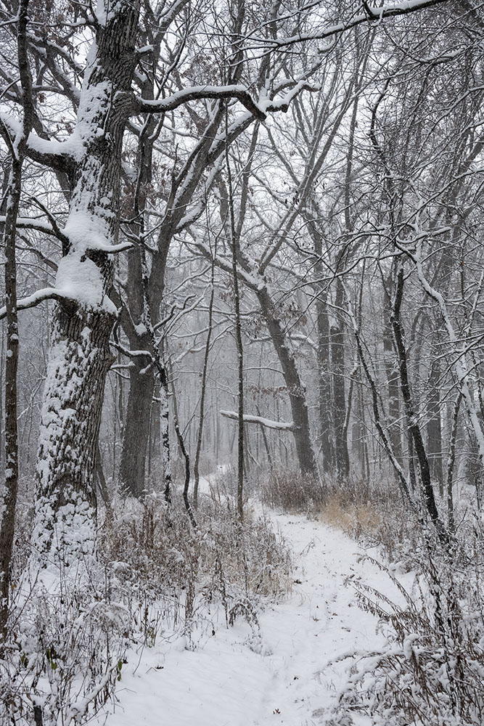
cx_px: 242
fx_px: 968
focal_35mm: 48
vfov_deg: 41.1
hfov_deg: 28.1
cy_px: 363
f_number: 11
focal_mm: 48
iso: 2500
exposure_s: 1/320
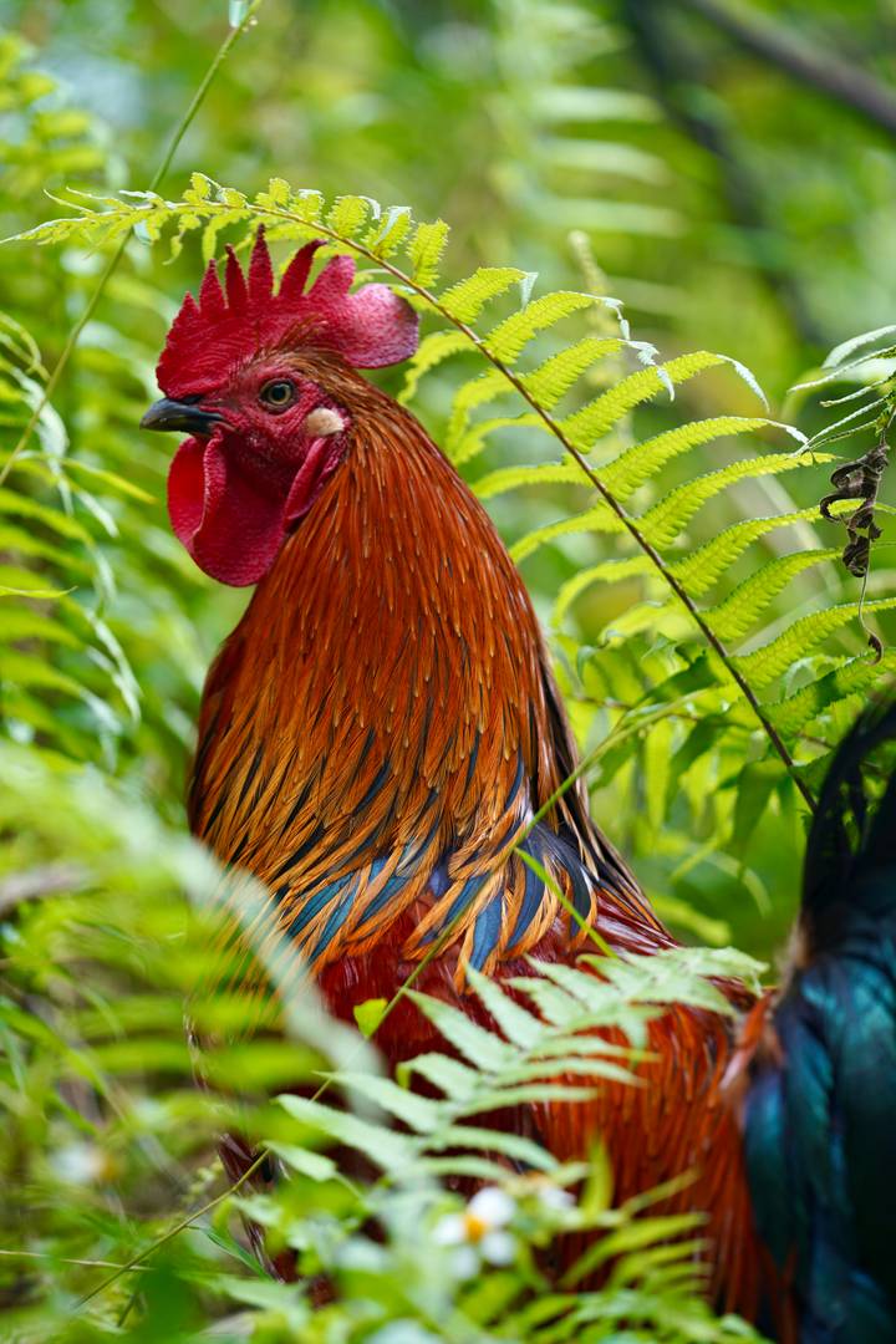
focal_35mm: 162
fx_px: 6048
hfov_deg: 8.5
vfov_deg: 12.7
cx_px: 448
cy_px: 672
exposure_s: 1/200
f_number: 2.8
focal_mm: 162
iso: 160
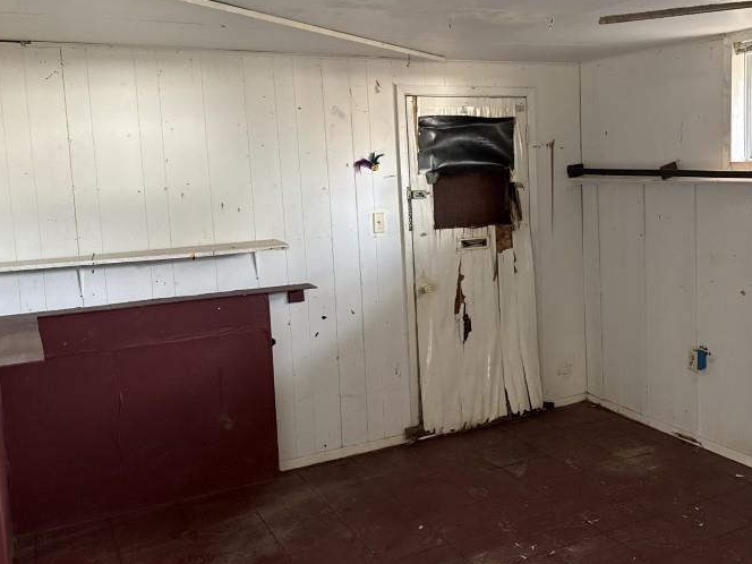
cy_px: 249
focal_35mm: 37
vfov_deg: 38.6
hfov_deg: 49.2
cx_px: 510
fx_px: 804
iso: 640
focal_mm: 6.76
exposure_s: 1/60
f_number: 1.78
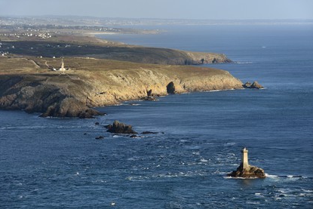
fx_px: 1496
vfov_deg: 8.0
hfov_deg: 11.9
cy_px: 104
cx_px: 157
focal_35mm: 172
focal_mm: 170
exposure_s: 1/1250
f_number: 11
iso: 800
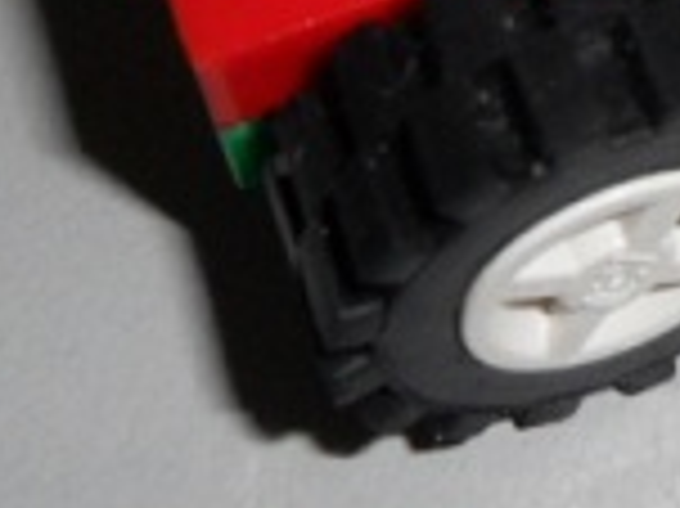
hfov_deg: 12.8
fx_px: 2807
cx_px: 1126
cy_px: -441
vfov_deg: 9.8
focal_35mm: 143
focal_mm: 4.9
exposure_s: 1/45
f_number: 8.9
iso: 100
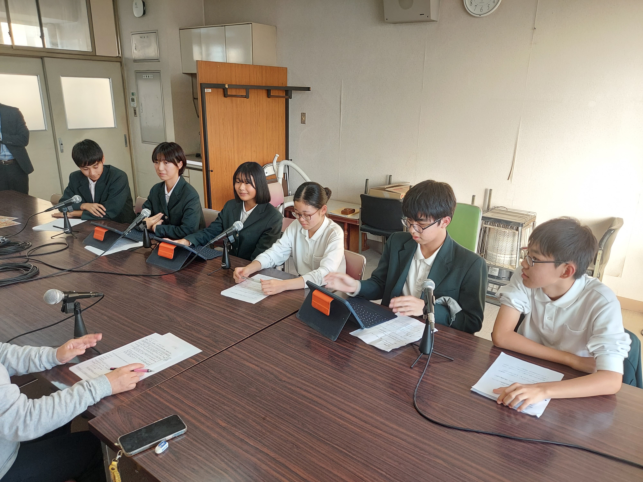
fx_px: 464
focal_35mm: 25
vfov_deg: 54.9
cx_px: 322
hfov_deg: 69.4
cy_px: 241
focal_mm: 4.6
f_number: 2
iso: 100
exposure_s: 1/60
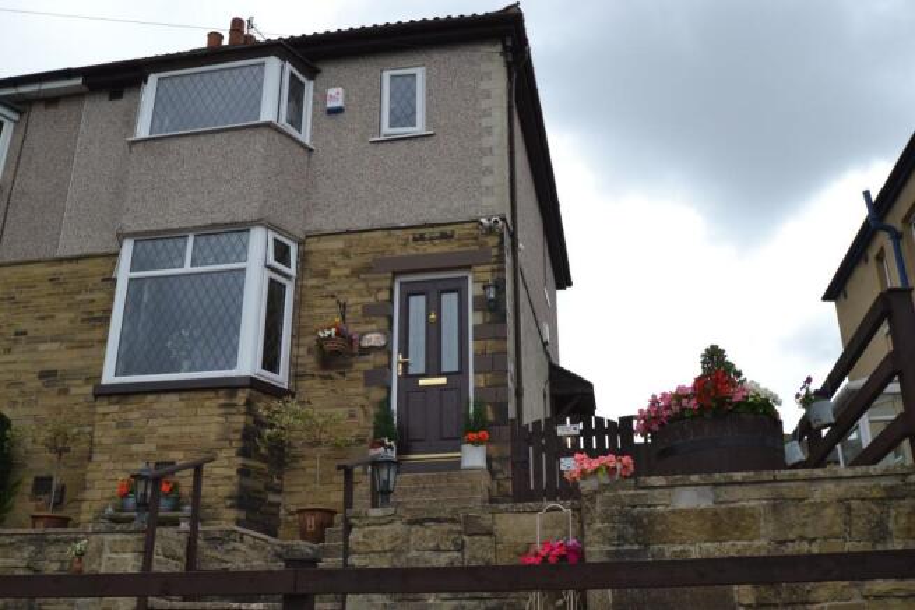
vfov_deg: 36.9
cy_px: 305
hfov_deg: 53.1
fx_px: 915
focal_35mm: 36
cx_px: 458
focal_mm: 24
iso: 100
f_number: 7.1
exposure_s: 1/200
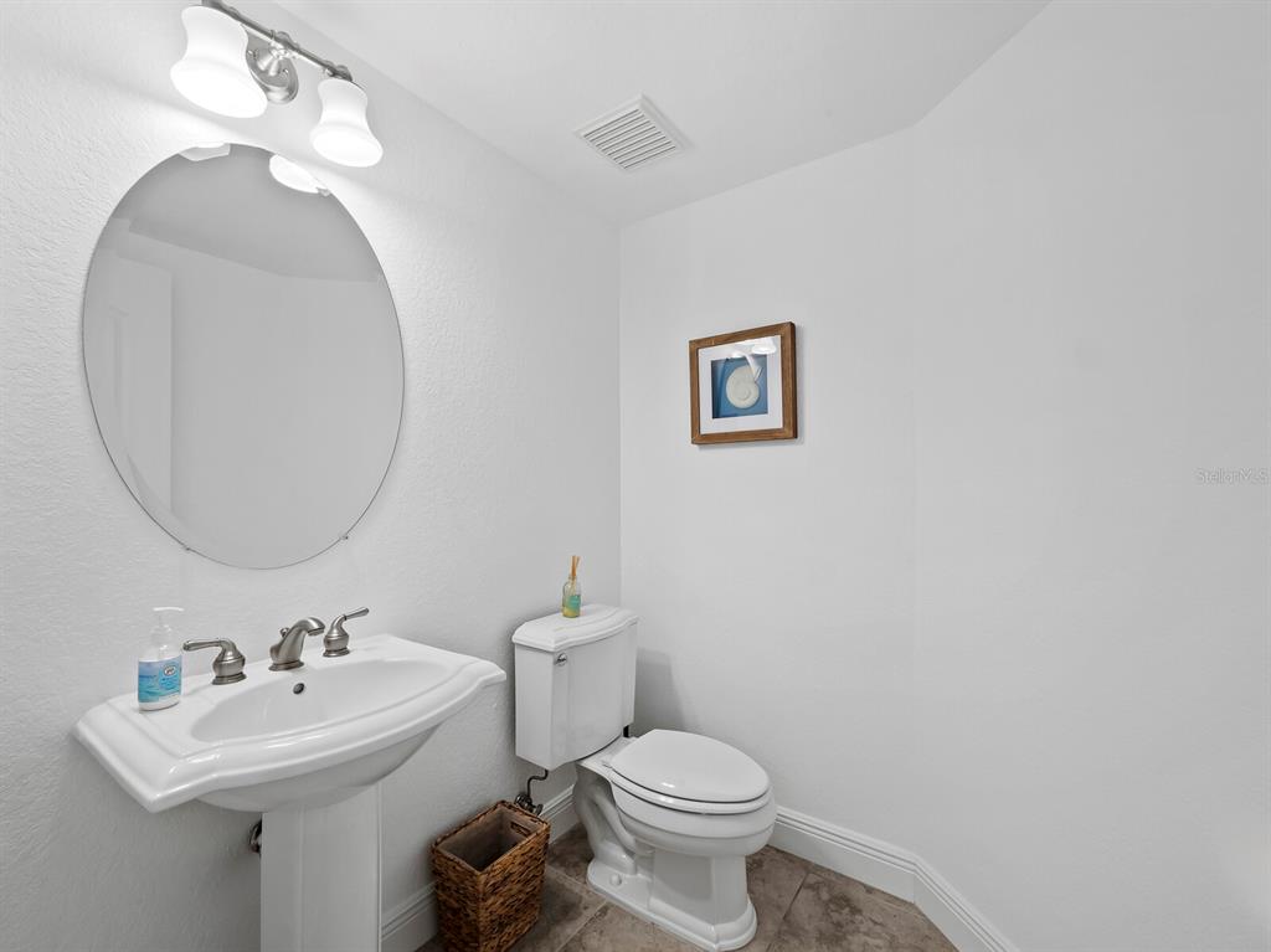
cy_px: 476
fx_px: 514
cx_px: 636
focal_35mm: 14
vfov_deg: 85.6
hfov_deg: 102.1
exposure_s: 1/3
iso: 400
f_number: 11
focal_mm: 7
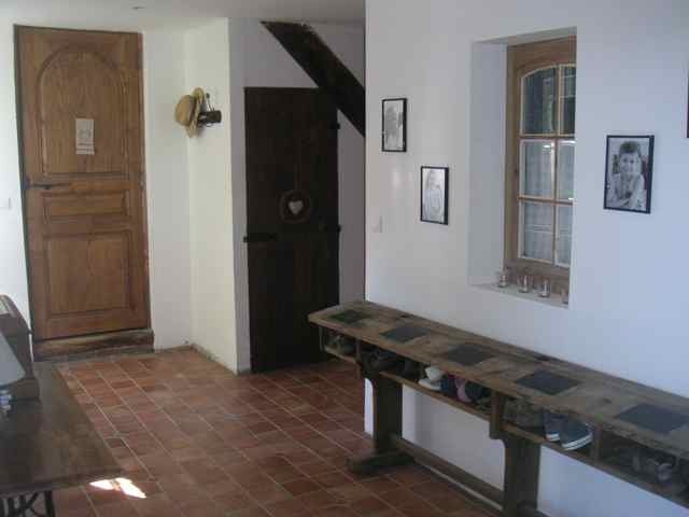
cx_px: 344
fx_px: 756
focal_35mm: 38
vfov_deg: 37.7
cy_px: 258
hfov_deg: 49.0
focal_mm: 6
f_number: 2.8
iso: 160
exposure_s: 1/45
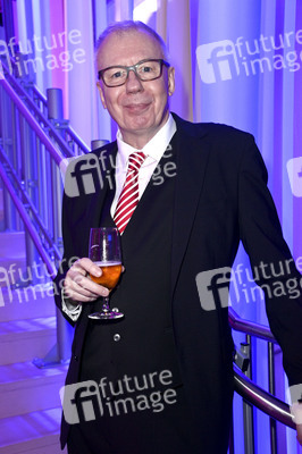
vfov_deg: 43.6
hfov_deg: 29.8
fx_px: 567
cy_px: 227
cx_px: 151
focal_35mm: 45
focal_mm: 45
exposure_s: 1/100
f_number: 5.6
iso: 2500
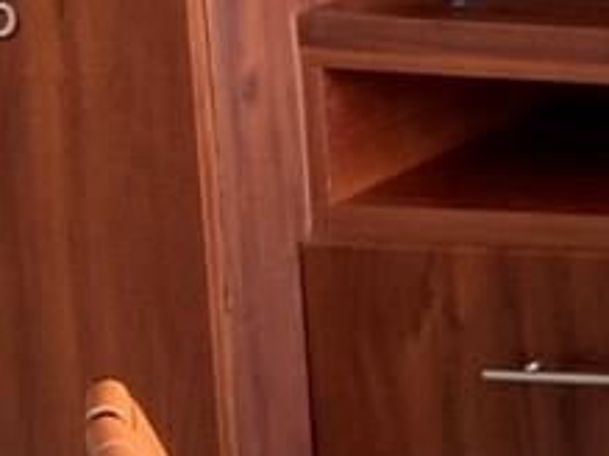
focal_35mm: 190
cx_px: 1377
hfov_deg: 9.5
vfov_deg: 7.8
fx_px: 3341
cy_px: 19
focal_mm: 4.25
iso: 80
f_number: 1.8
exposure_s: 1/121
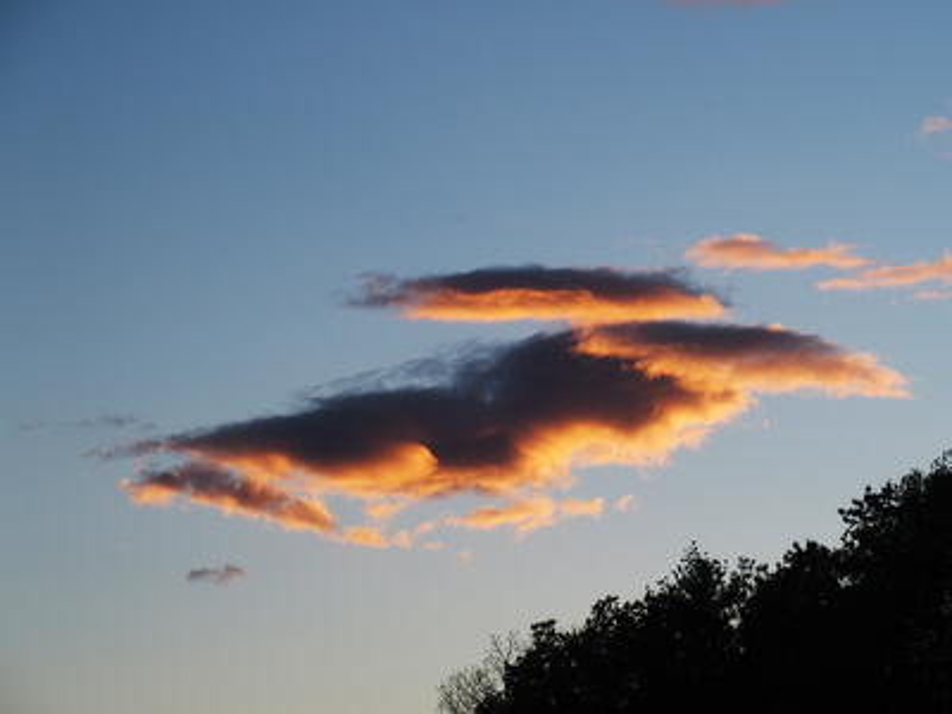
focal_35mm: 124
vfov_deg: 12.0
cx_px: 476
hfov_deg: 15.9
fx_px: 3410
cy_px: 357
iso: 100
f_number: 3.5
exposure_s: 1/500
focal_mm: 26.2
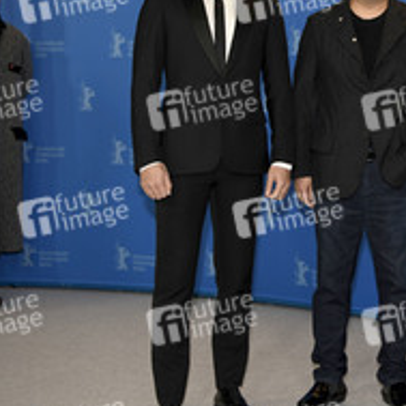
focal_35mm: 73
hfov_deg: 22.4
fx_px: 969
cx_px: 446
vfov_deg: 23.6
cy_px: 159
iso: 800
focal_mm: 36
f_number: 3.5
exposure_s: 1/400
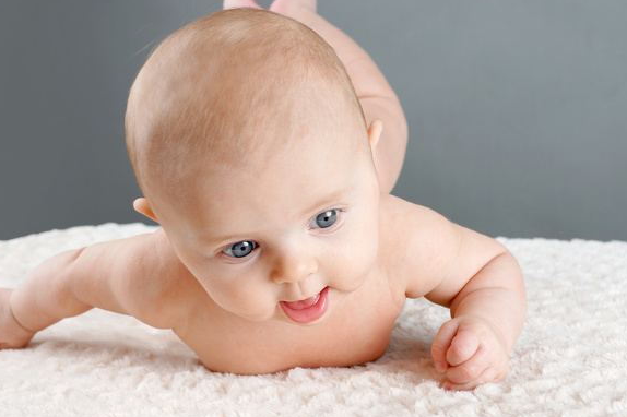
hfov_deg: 30.2
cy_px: 189
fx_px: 1160
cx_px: 332
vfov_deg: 20.4
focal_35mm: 67
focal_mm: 35
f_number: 6.3
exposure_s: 1/200
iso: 100
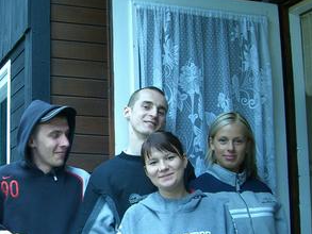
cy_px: 143
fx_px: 748
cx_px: 67
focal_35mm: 83
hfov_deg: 23.2
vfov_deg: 17.8
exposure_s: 1/125
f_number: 2.7
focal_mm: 6.2
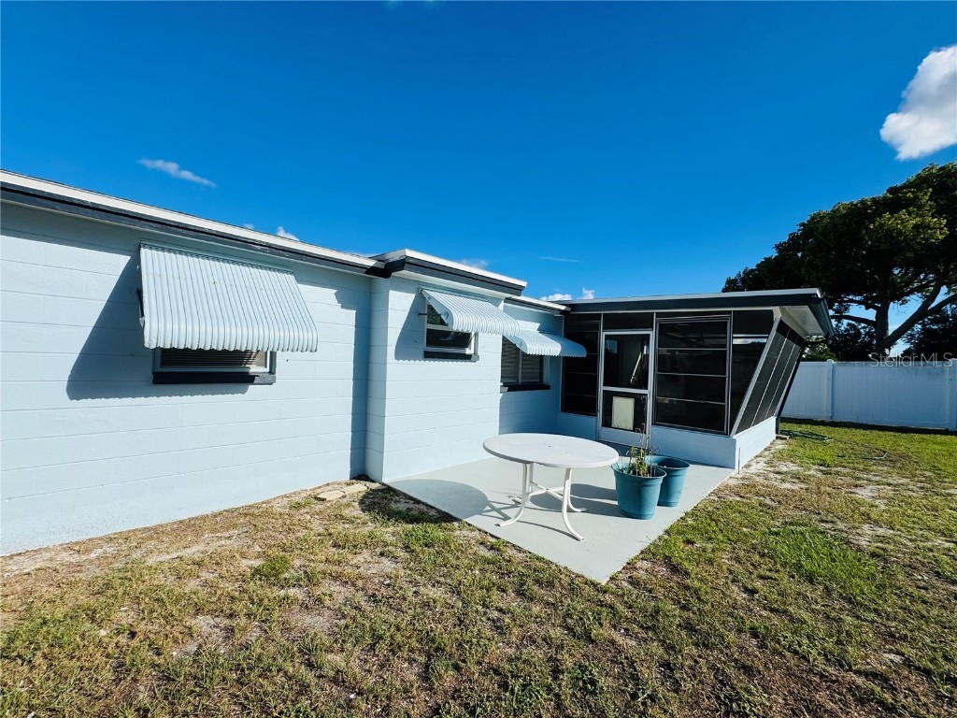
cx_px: 478
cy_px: 359
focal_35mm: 14
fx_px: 387
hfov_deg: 102.1
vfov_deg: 85.7
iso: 40
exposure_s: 1/3906
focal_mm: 2.22
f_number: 2.2
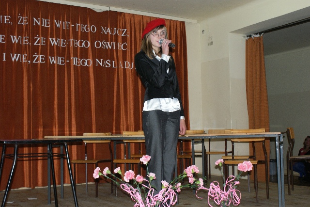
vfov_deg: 29.9
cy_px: 104
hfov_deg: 43.6
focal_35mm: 45
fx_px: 388
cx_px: 155
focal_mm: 30
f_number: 5.6
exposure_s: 1/60
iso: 400
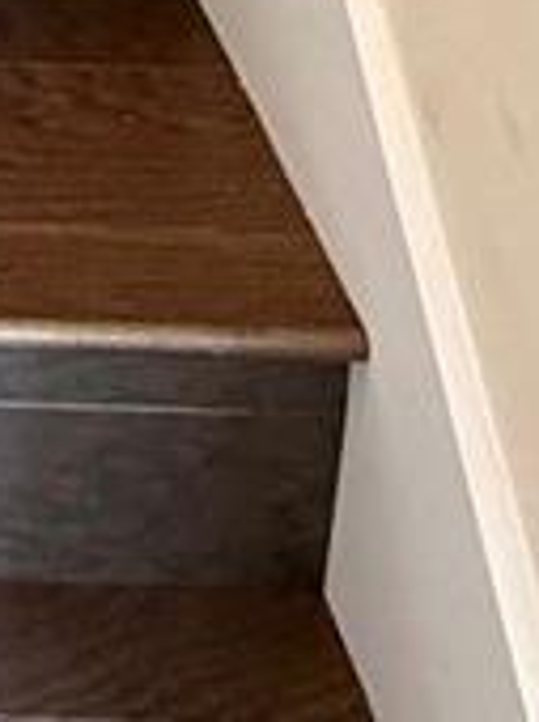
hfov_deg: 12.6
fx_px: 2061
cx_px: -628
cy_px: -1045
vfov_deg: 13.7
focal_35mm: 99
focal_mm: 2.22
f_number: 2.2
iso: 160
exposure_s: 1/120
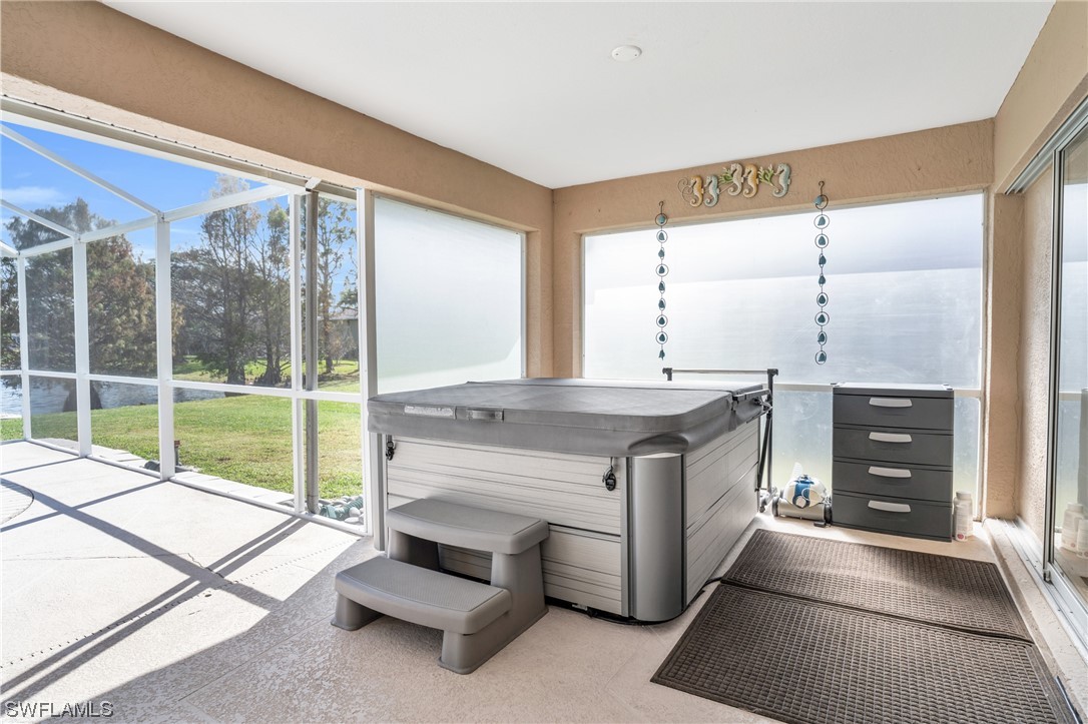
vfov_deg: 64.5
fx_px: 574
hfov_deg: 86.9
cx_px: 544
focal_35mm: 19
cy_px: 362
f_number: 9
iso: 200
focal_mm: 19
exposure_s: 1/160
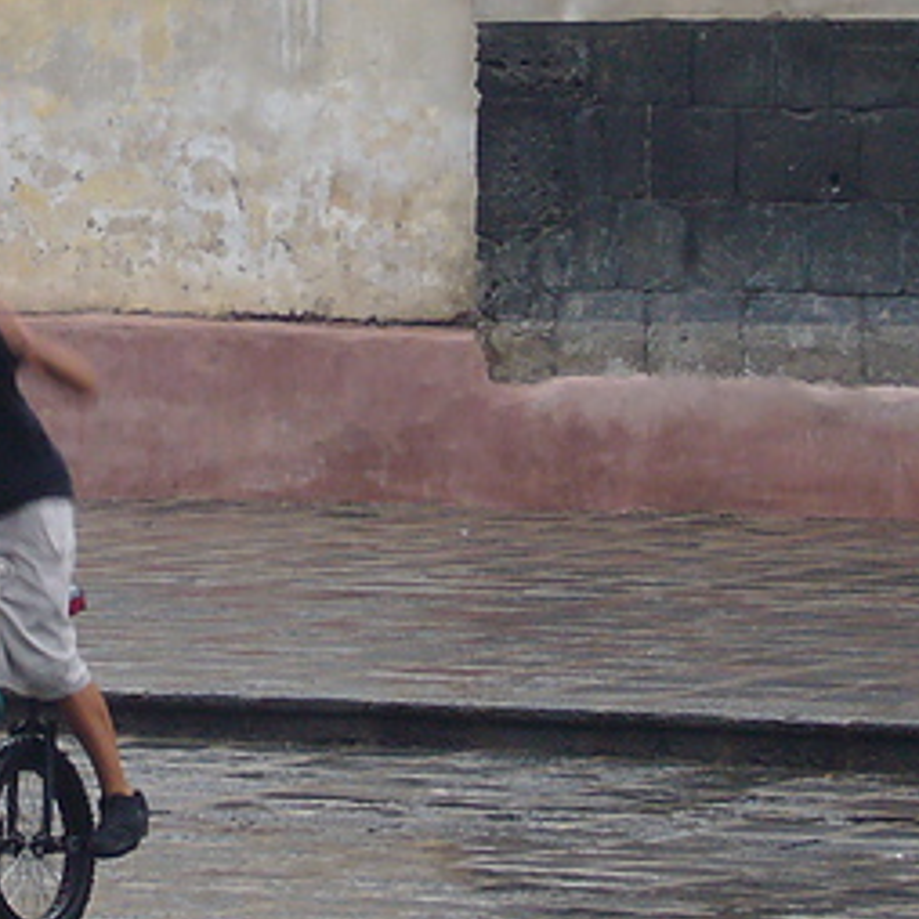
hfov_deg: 5.9
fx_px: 8891
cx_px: 43
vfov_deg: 5.9
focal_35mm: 296
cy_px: 420
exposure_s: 1/50
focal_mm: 16.8
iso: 80
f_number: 5.6
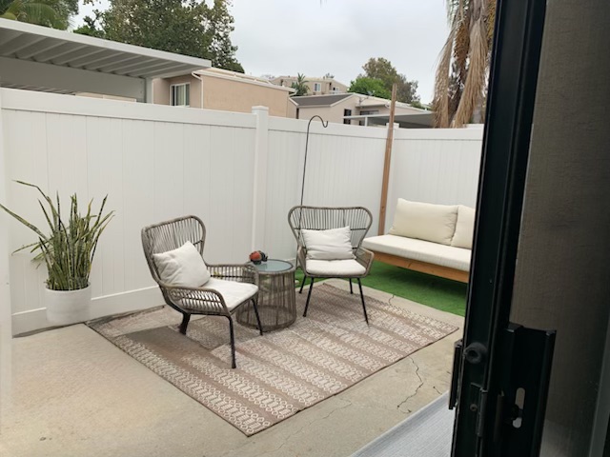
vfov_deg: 53.1
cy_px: 228
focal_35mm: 26
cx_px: 305
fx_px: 458
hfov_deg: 67.3
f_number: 1.8
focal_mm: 4.25
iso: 25
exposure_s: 1/362
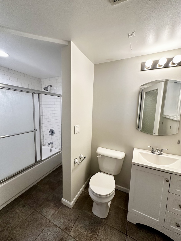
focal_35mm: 14
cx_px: 90
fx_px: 98
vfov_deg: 102.1
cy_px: 120
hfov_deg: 85.7
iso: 200
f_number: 2.2
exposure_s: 1/120
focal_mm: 2.22
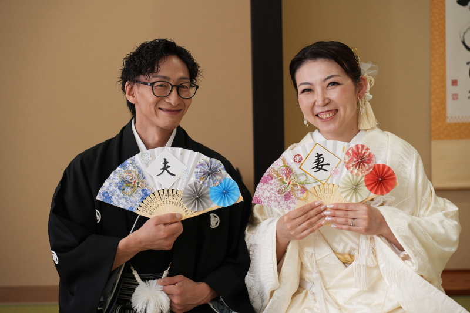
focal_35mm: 75
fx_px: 979
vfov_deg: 18.2
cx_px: 235
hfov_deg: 27.0
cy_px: 156
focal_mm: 75
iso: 500
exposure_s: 1/100
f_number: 4
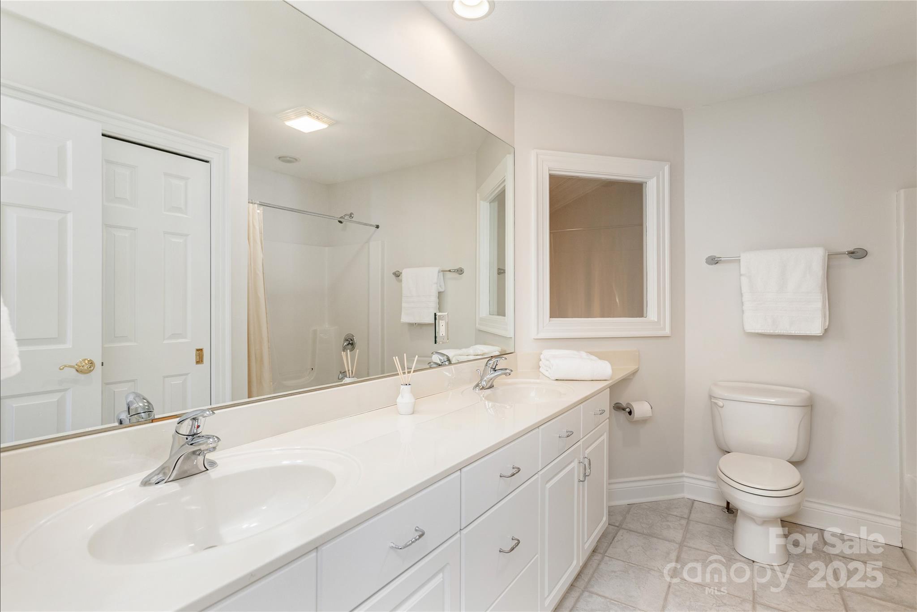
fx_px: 433
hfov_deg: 93.3
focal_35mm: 17
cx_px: 458
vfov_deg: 70.5
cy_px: 306
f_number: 7.1
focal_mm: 17
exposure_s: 1/80
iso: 320
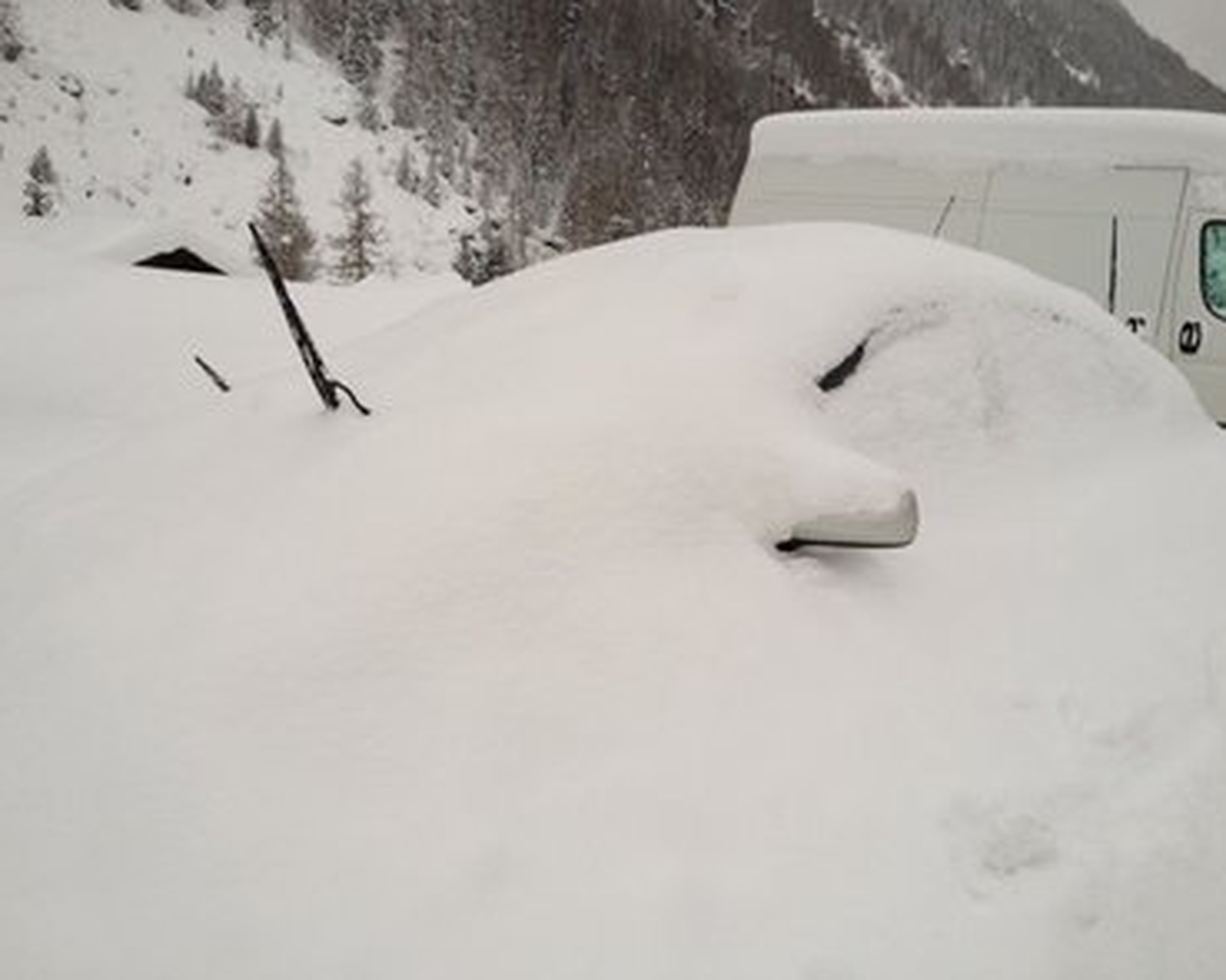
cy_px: 488
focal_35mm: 37
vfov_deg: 40.1
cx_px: 605
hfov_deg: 49.1
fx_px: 1342
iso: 64
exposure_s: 1/428
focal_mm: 4.28
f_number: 2.4
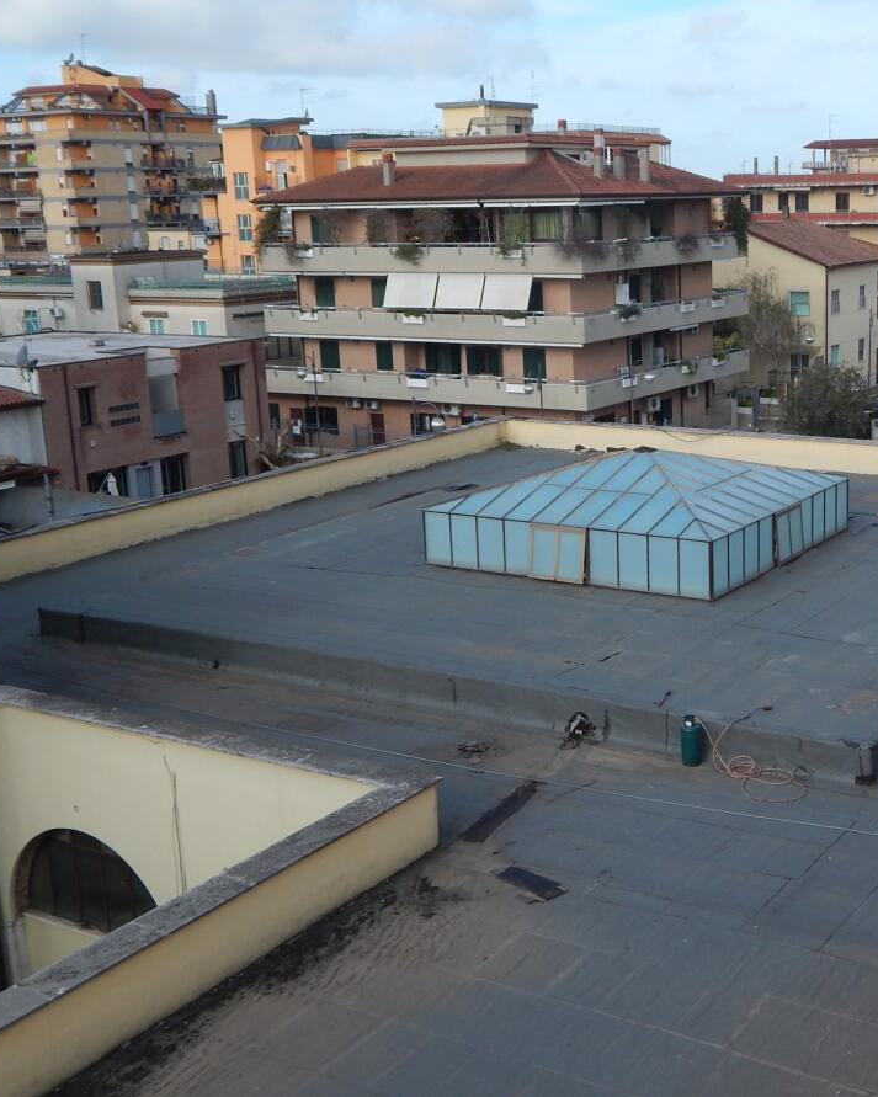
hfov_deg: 31.9
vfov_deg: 40.3
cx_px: 702
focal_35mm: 46
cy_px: 544
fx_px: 1494
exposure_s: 1/1000
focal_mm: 6.1
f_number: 3.3
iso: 125
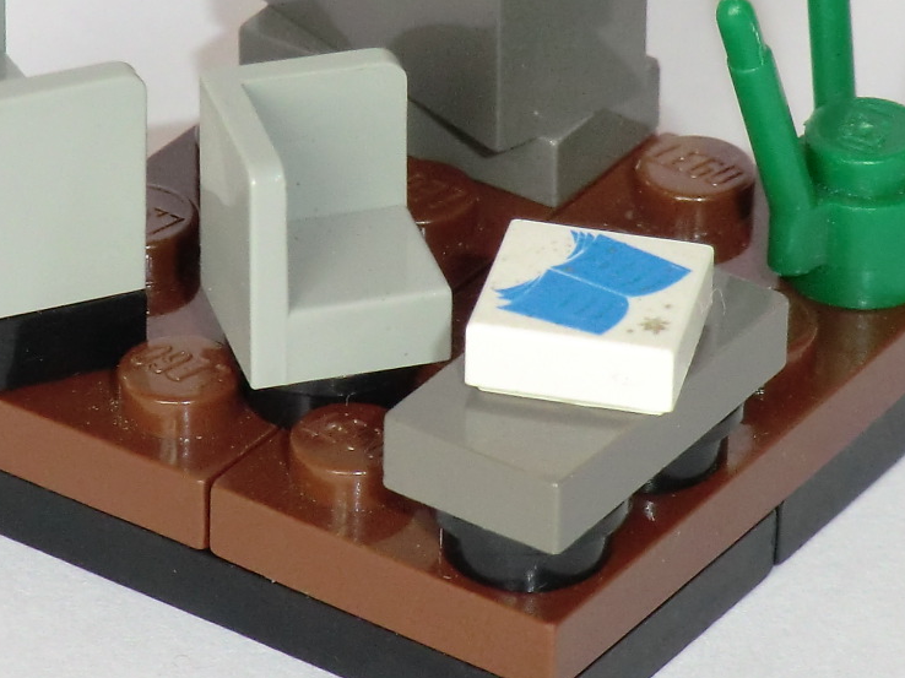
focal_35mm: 247
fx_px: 6455
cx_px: 445
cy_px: 264
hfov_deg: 8.0
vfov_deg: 6.0
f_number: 4.8
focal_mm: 16
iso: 250
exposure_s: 1/60
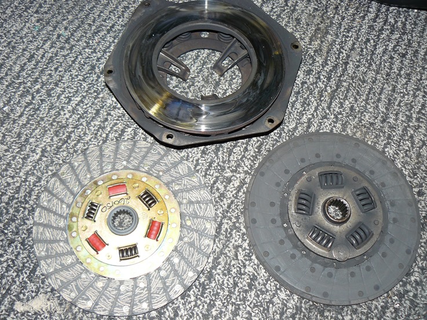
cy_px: 160
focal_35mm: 36
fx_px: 444
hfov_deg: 51.3
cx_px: 214
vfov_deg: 39.7
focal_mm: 6
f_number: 2.8
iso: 100
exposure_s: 1/30
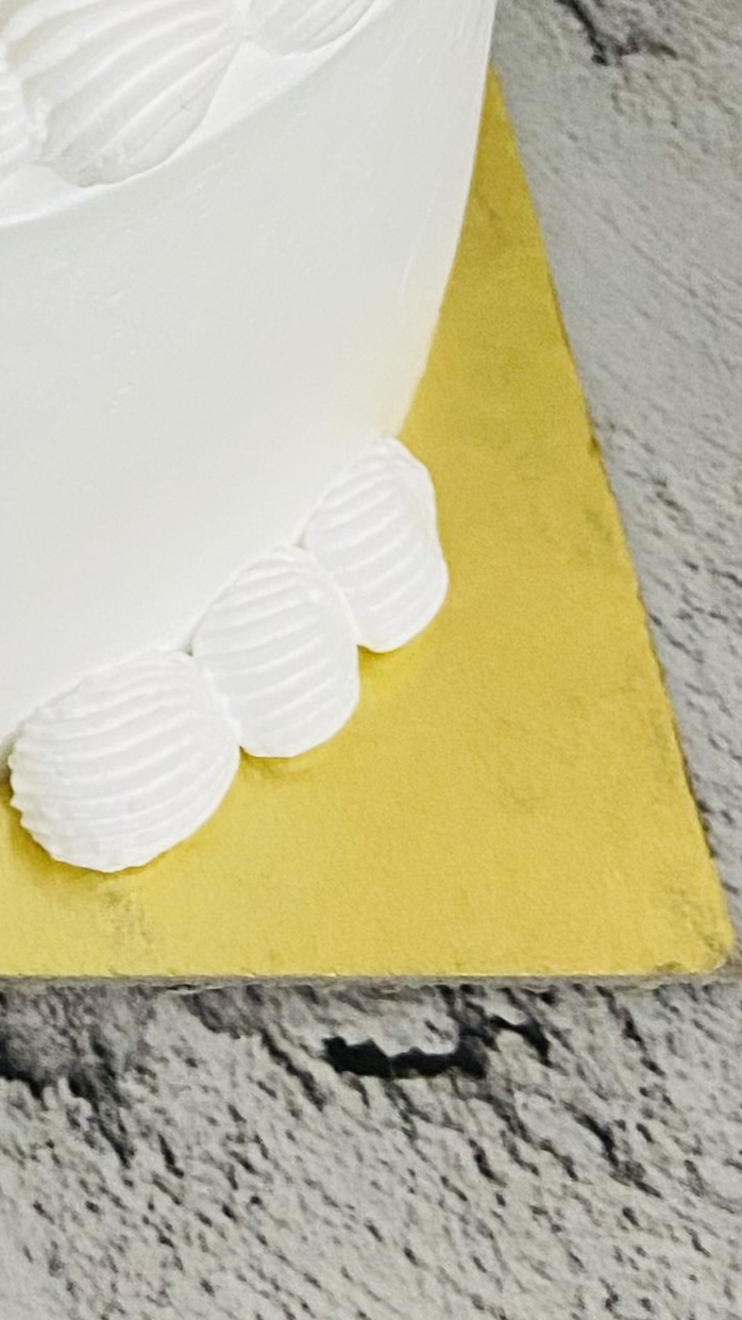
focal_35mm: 92
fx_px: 3218
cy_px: -371
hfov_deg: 12.5
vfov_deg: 21.1
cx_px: -382
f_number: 1.8
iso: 160
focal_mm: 4.25
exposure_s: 1/50
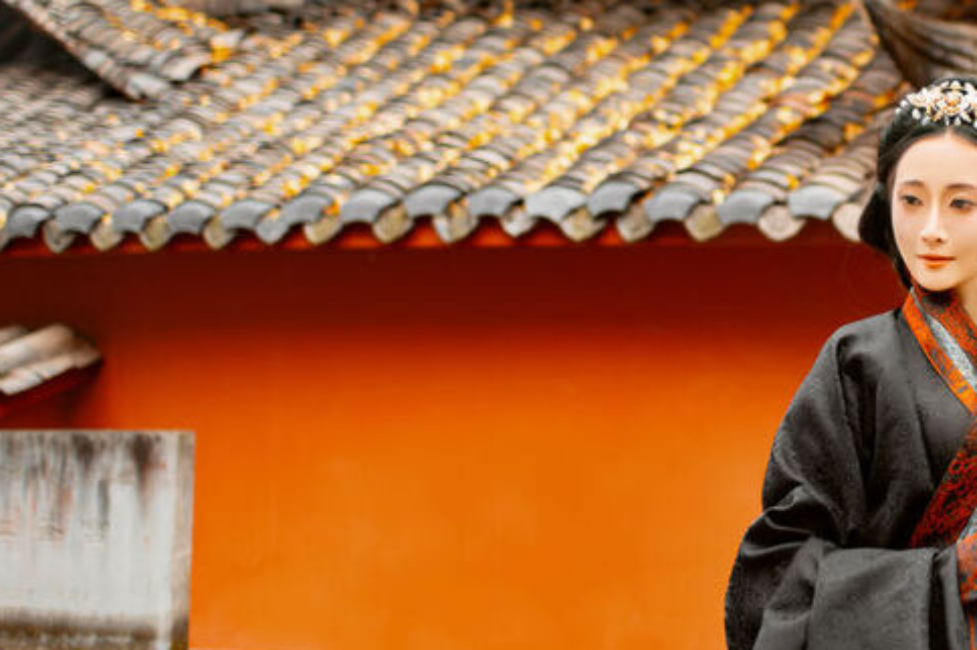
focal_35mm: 76
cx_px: 854
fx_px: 2061
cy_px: 170
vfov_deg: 17.8
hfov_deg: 25.9
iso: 200
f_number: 1.8
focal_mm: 35
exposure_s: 1/1250
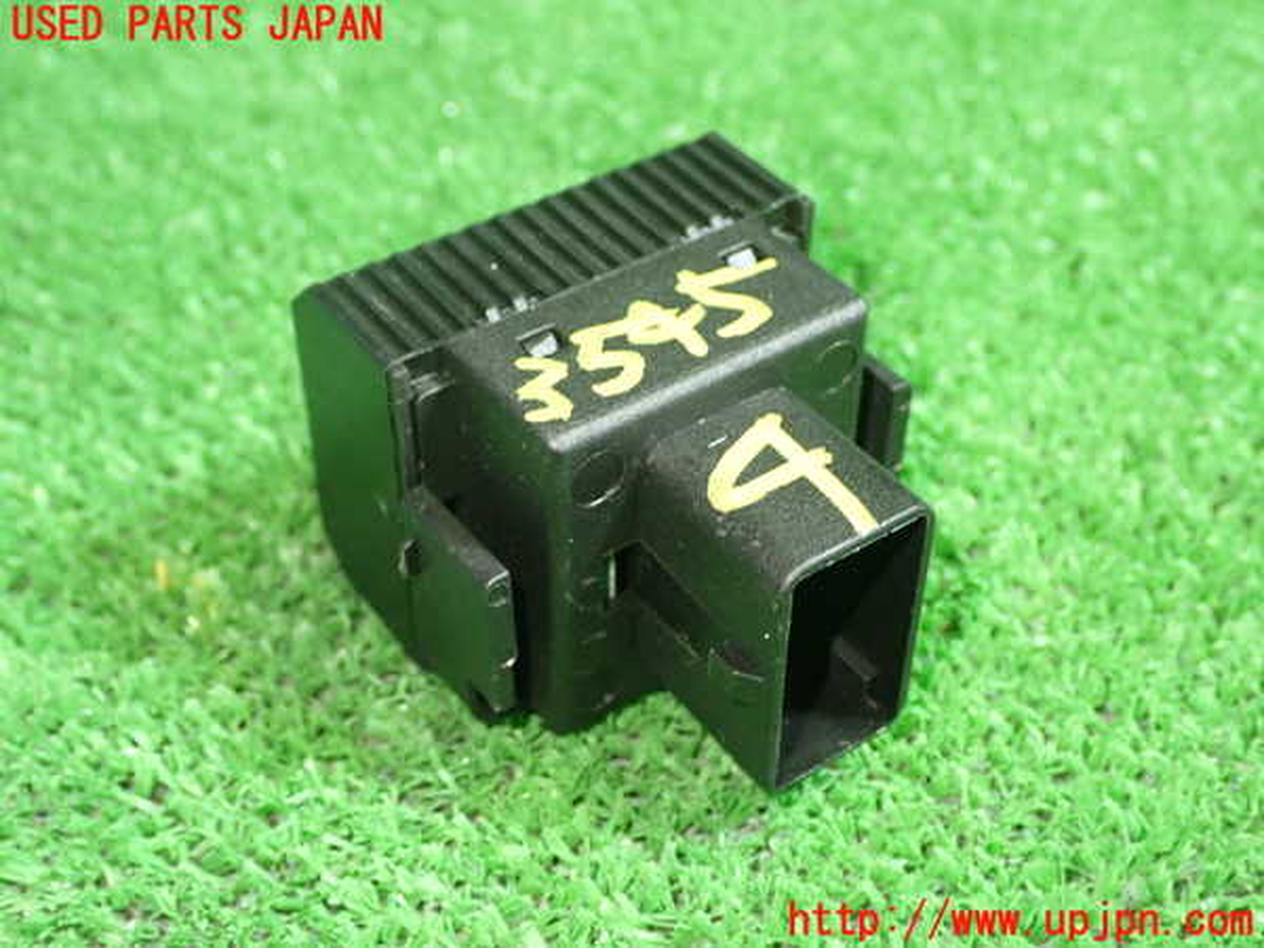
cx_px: 632
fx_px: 1826
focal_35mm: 50
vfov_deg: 29.1
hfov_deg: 38.2
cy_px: 474
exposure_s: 1/30
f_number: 3.2
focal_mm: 9.01
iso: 800
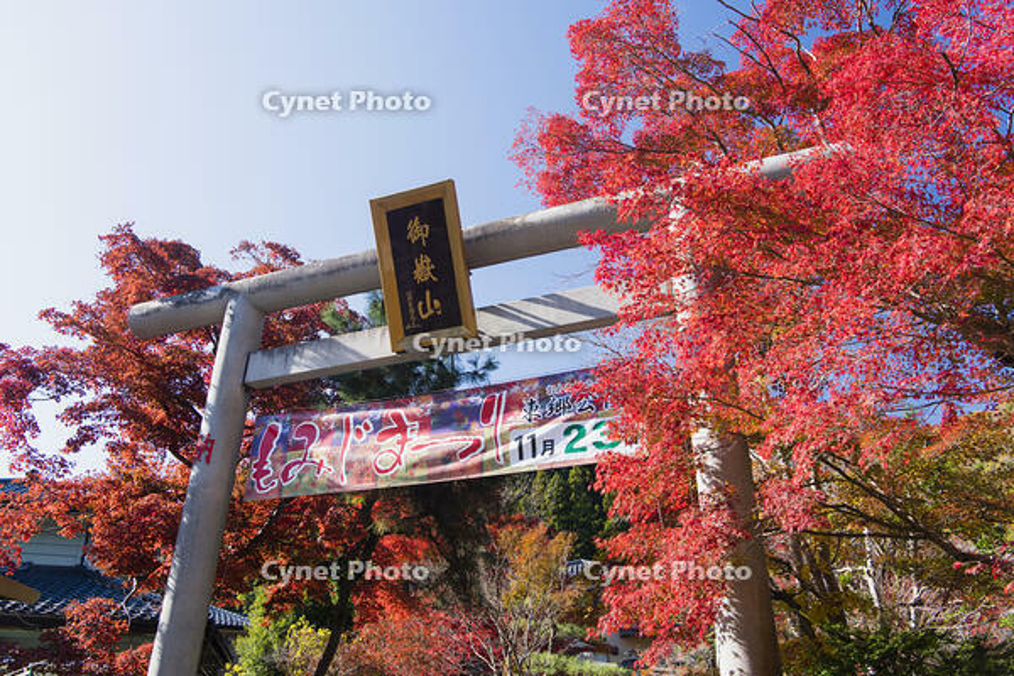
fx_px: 901
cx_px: 507
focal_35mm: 32
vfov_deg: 41.1
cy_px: 338
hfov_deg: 58.7
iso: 100
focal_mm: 32
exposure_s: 1/50
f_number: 5.6
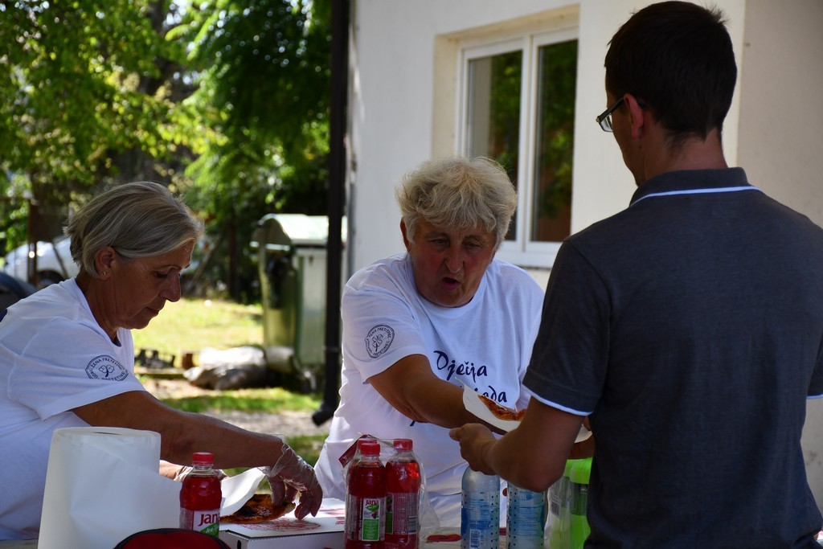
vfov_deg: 12.2
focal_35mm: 112
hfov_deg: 18.3
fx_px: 2561
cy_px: 274
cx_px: 412
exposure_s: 1/500
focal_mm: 75
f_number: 5.6
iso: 400
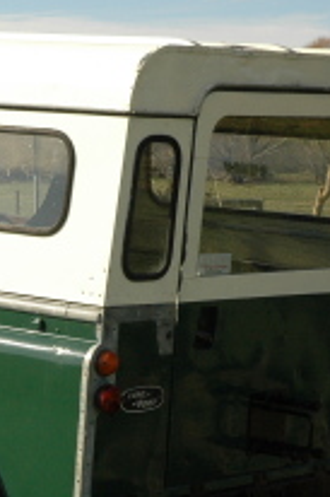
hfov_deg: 8.8
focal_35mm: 154
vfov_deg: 13.3
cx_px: -82
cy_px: 329
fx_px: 2121
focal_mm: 44
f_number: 8
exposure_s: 1/1000
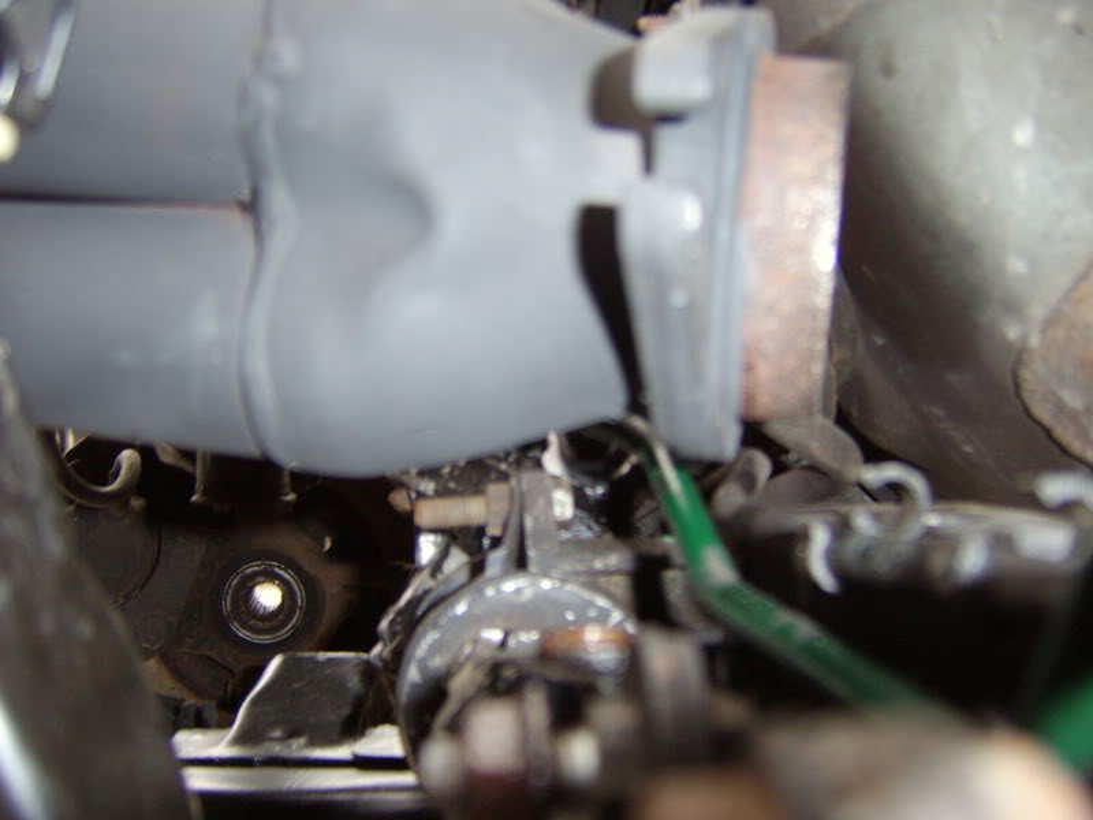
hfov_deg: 58.4
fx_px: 979
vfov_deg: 45.4
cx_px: 546
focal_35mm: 31
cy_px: 410
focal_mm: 8.13
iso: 141
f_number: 2.7
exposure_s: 1/30
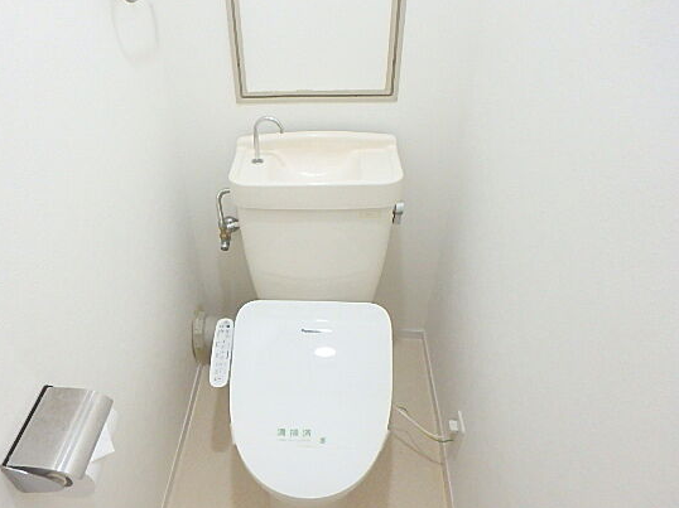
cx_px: 276
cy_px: 250
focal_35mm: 25
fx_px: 490
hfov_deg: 68.8
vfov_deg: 54.8
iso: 800
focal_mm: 3.7
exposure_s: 1/80
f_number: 3.5
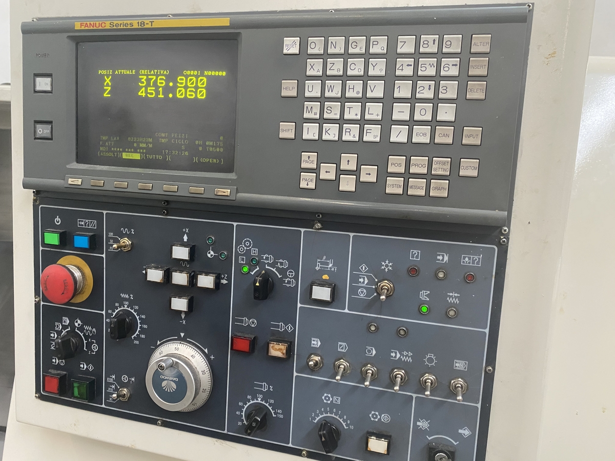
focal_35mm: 26
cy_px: 230
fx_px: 462
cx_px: 308
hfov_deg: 67.3
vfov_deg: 53.1
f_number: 1.8
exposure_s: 1/50
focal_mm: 4.25
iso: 320
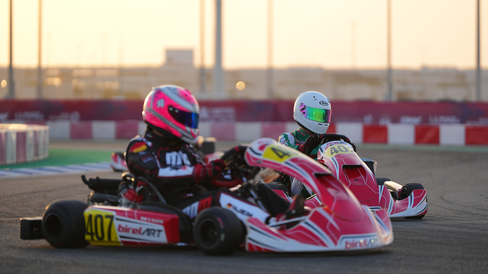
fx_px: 2730
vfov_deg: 5.8
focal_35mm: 211
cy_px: 133
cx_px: 245
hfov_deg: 10.2
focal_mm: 200
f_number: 2.8
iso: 640
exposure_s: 1/4000
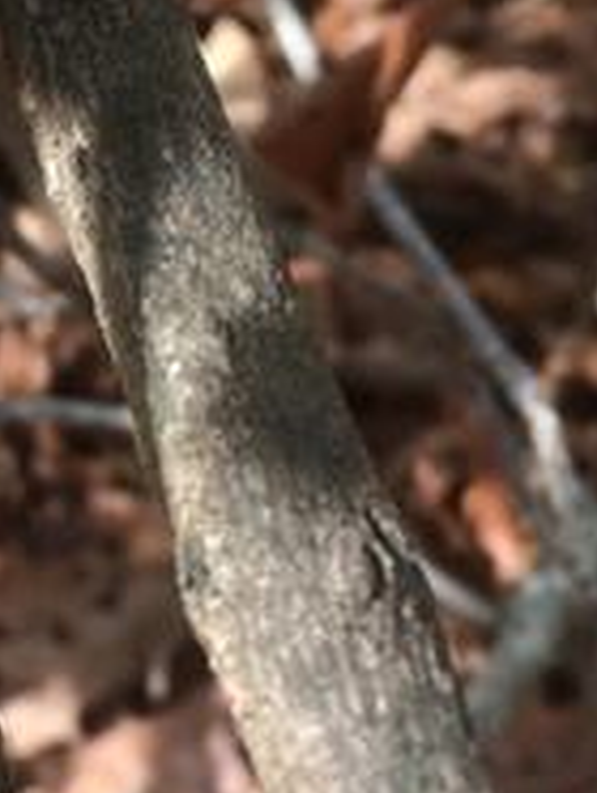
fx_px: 2501
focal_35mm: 109
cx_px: -185
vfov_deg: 17.9
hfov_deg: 13.1
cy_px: 222
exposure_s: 1/436
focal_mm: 4.15
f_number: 2.2
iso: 32
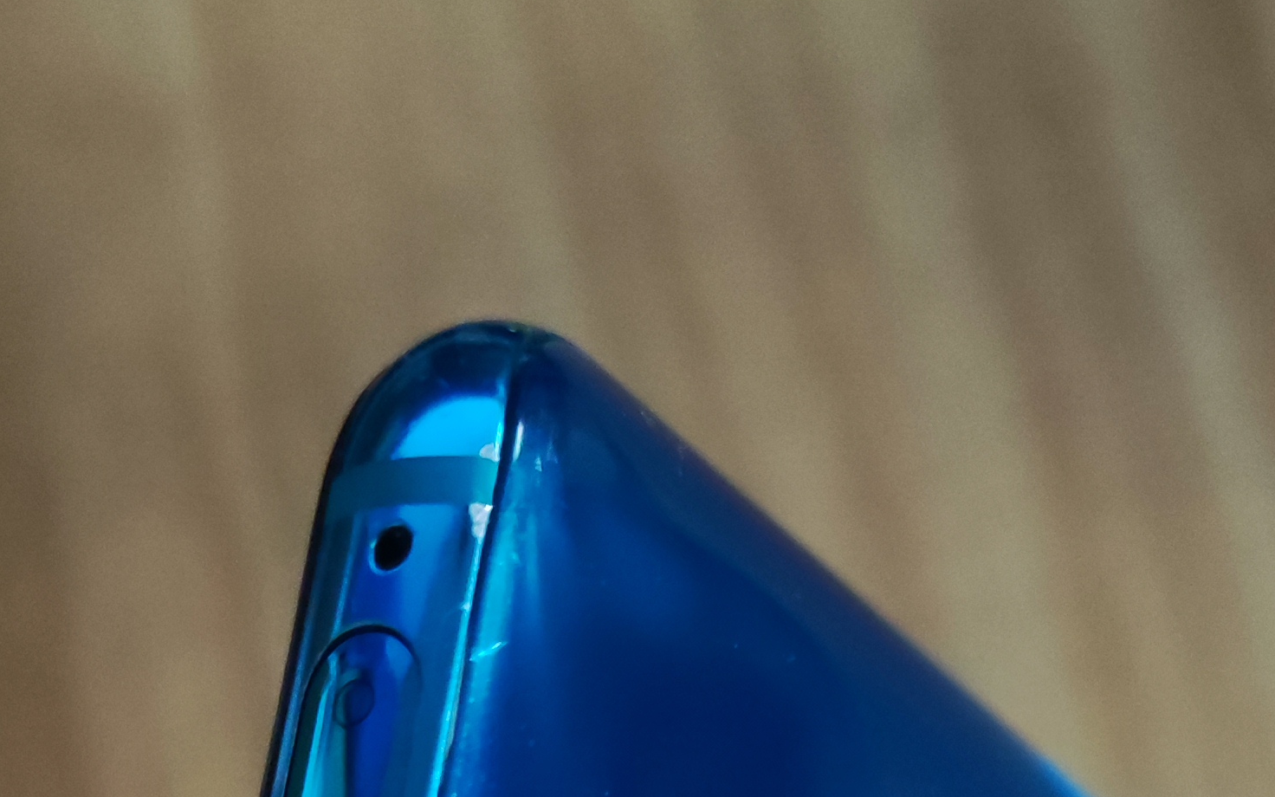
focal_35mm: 72
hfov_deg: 28.6
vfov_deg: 16.9
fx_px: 2502
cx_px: 630
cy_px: 1079
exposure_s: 1/33
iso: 943
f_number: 1.79
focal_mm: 4.71
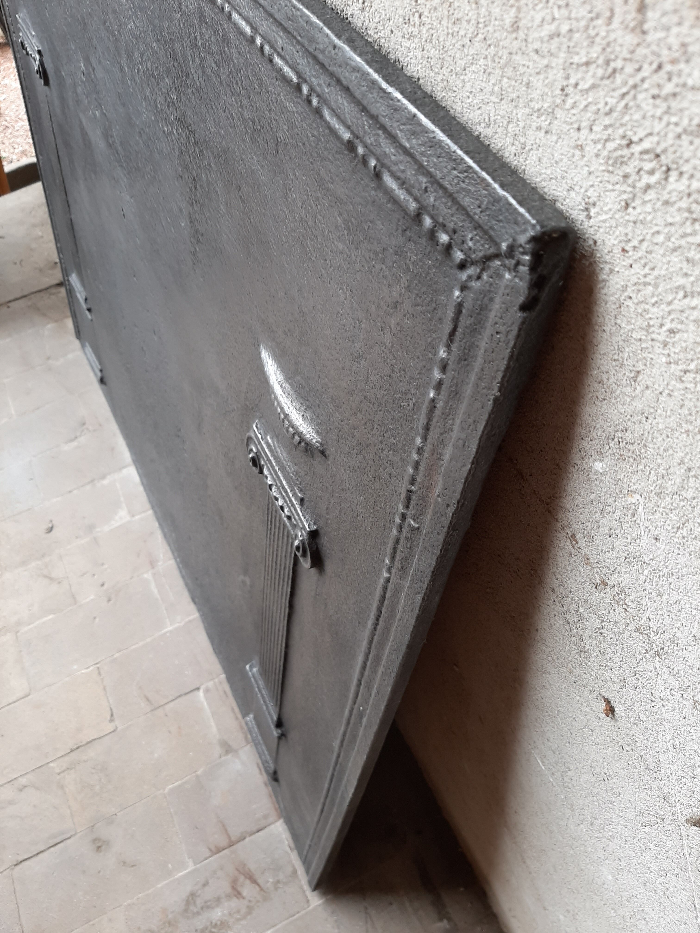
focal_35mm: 26
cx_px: 350
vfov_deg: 67.3
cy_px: 466
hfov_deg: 53.1
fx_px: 701
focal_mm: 3.93
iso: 40
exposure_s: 1/103
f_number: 1.7
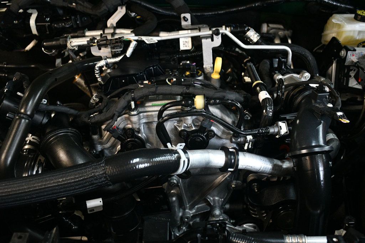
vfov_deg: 29.8
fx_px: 456
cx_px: 182
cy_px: 122
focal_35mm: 45
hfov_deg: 43.6
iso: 3200
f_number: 4
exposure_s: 1/60
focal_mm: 30
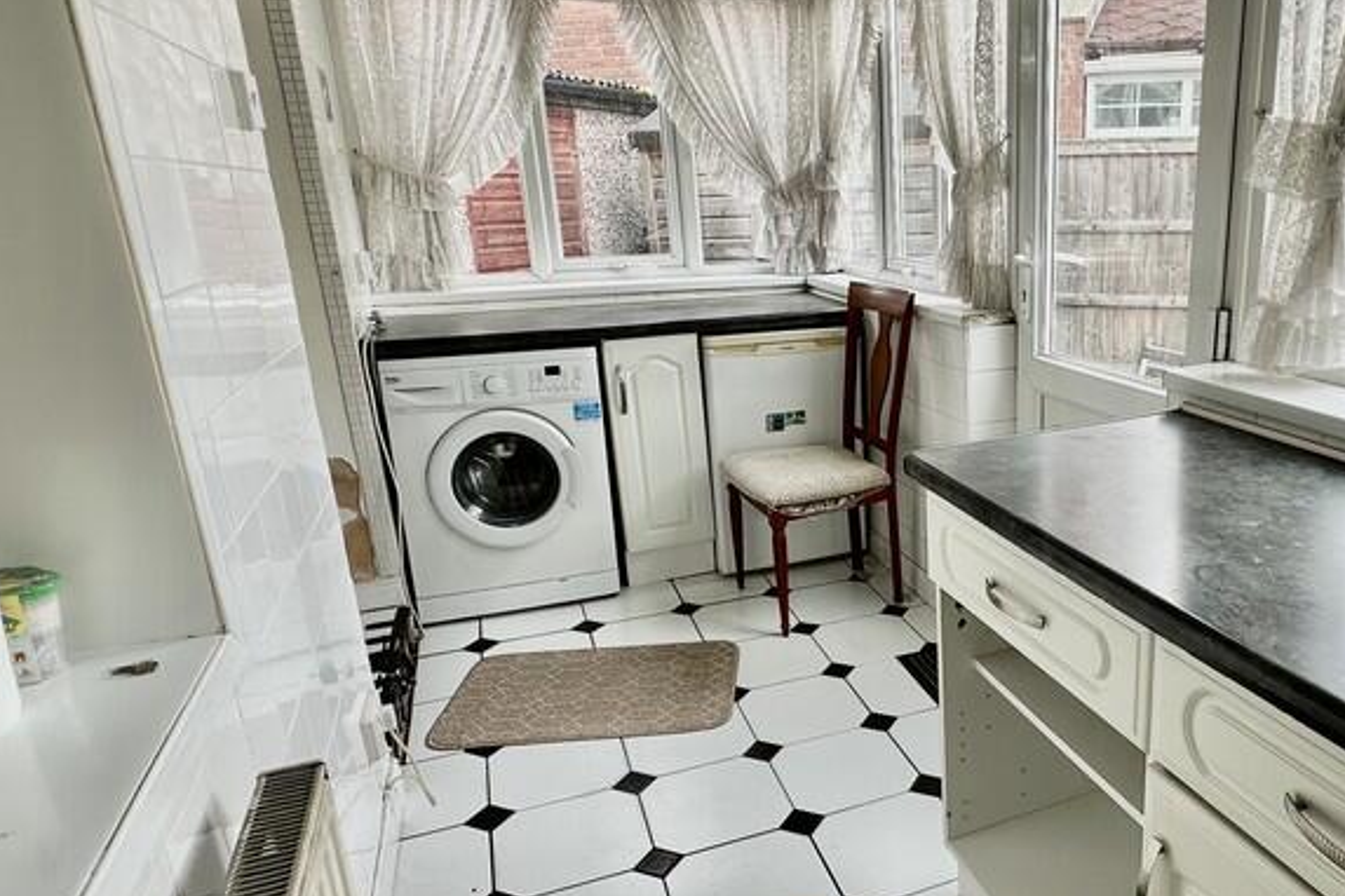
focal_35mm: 26
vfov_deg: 49.5
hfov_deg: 66.7
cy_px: 474
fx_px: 971
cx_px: 939
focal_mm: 2.22
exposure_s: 1/99
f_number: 2.2
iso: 40
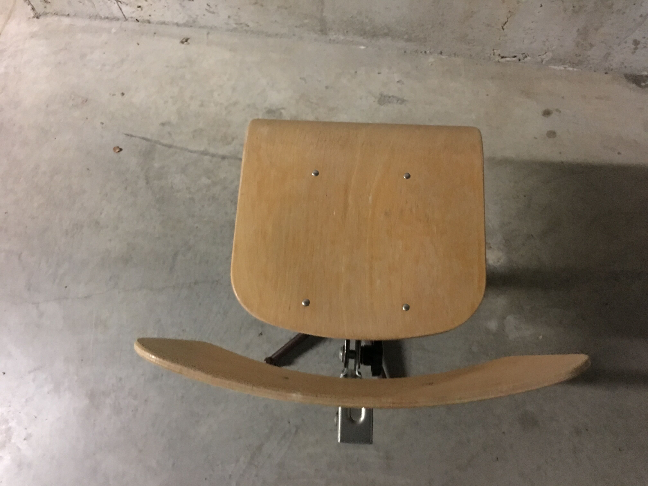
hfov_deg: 61.7
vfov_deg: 48.2
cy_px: 243
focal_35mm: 29
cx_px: 324
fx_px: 543
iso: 100
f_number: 2.2
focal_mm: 4.15
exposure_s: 1/4
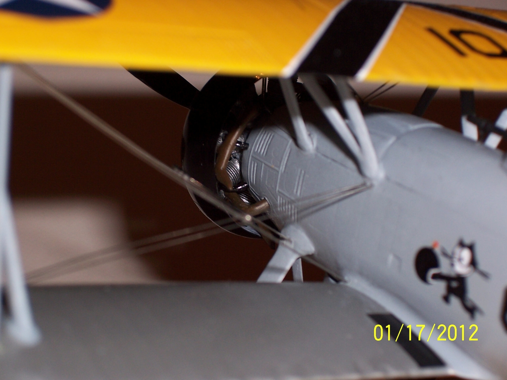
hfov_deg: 19.3
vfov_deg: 14.5
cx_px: 254
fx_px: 1494
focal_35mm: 102
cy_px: 190
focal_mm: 16.8
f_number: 4.6
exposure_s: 1/90
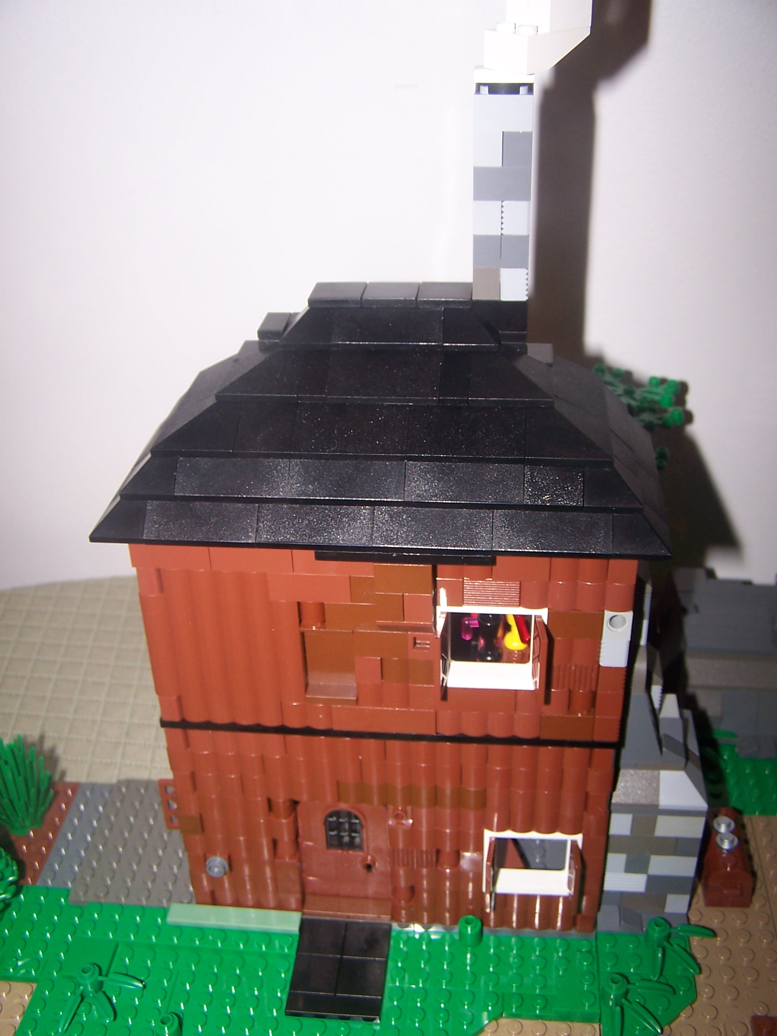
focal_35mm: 38
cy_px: 518
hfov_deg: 37.7
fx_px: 1137
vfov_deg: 49.0
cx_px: 388
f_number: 2.8
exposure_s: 1/60
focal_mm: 6.3
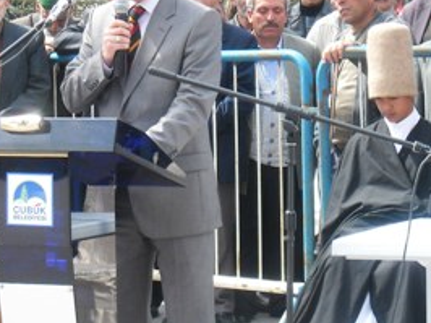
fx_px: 2202
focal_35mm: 177
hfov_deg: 11.2
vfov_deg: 8.4
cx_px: 134
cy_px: 91
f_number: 4.7
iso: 87
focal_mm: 17.1
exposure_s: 1/125
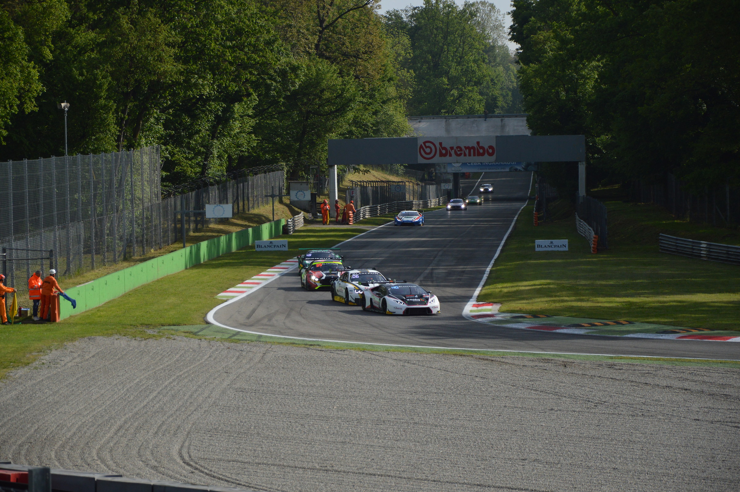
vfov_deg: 8.7
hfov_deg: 13.1
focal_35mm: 158
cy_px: 246
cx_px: 370
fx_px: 3234
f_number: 5.6
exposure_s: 1/2000
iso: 400
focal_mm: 105
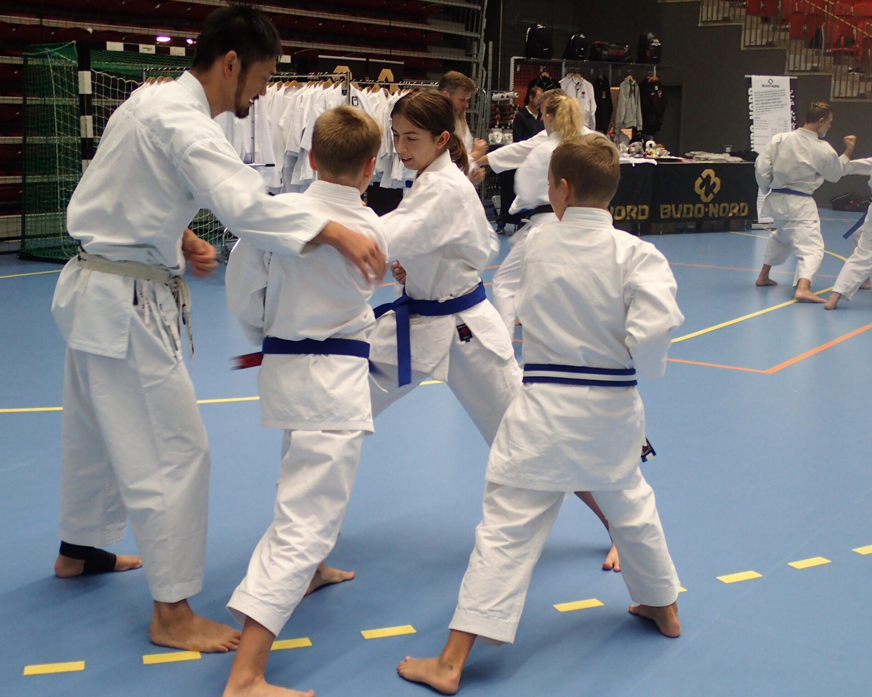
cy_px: 350
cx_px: 443
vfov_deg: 33.4
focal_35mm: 45
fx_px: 1161
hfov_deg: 41.2
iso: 200
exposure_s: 1/40
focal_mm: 7.86
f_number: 2.9
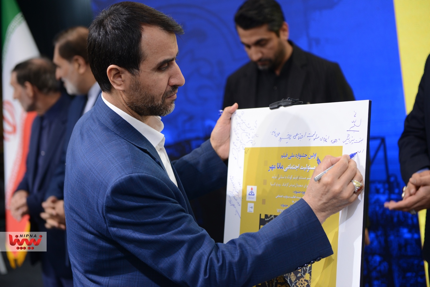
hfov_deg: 28.8
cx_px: 215
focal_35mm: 70
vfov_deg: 19.5
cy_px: 144
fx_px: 836
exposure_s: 1/100
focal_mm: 70
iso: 500
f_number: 3.2
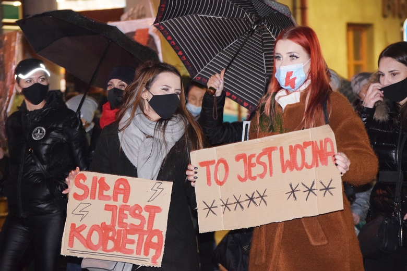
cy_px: 136
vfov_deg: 9.9
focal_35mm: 138
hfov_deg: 14.9
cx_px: 204
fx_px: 1560
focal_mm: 92
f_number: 4.2
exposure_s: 1/60
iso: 3200
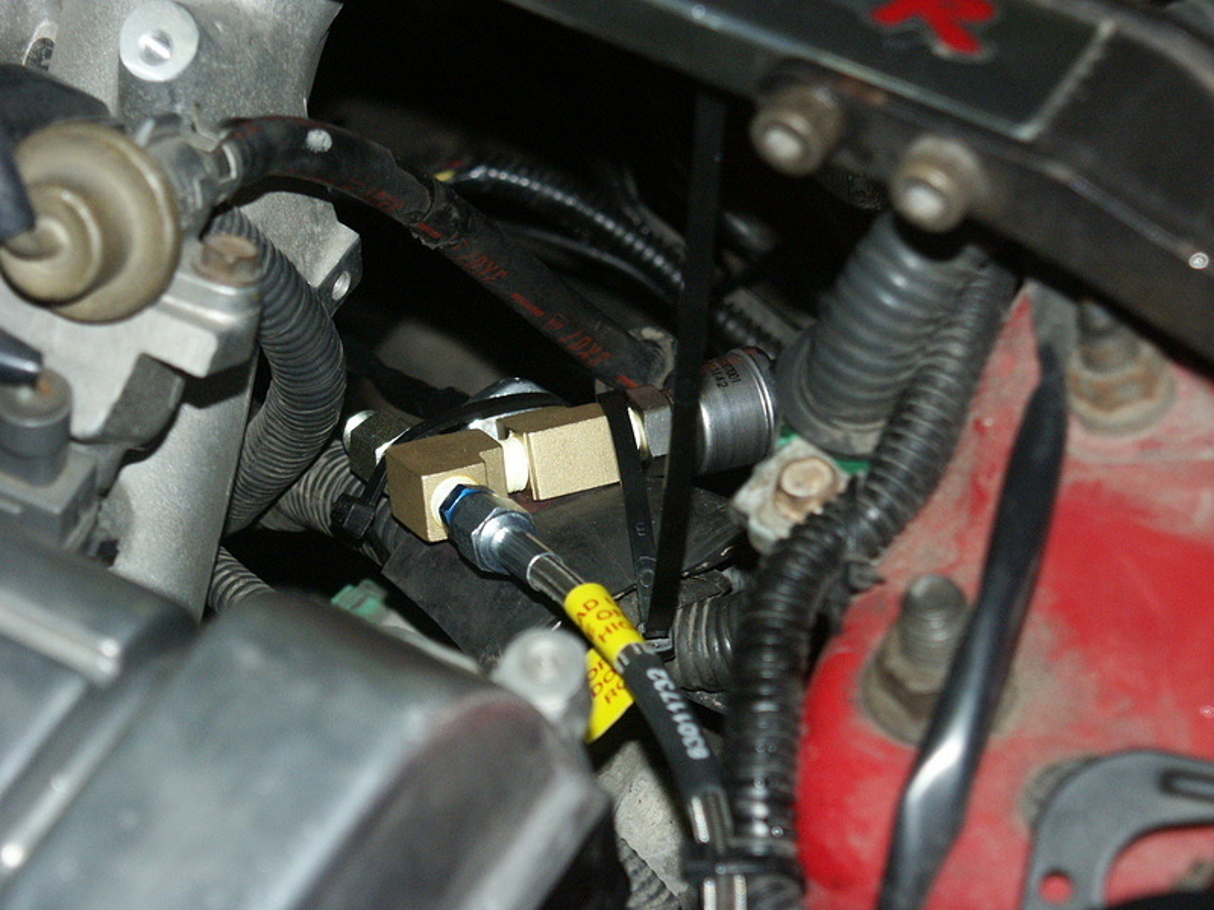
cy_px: 455
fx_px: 4805
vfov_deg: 10.8
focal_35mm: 137
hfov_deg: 14.4
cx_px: 607
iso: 200
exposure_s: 1/125
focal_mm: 34.71
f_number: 3.5
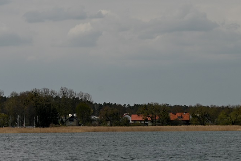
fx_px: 1439
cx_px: 33
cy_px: 40
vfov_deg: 6.4
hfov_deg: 9.5
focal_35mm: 215
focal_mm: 95
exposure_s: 1/800
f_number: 7.1
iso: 100
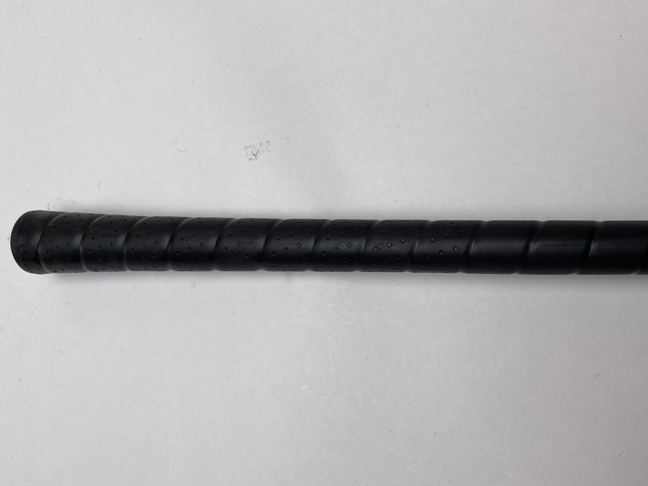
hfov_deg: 58.1
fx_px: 580
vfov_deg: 45.4
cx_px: 370
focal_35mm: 31
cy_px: 249
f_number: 1.8
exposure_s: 1/552
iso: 32
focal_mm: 4.25
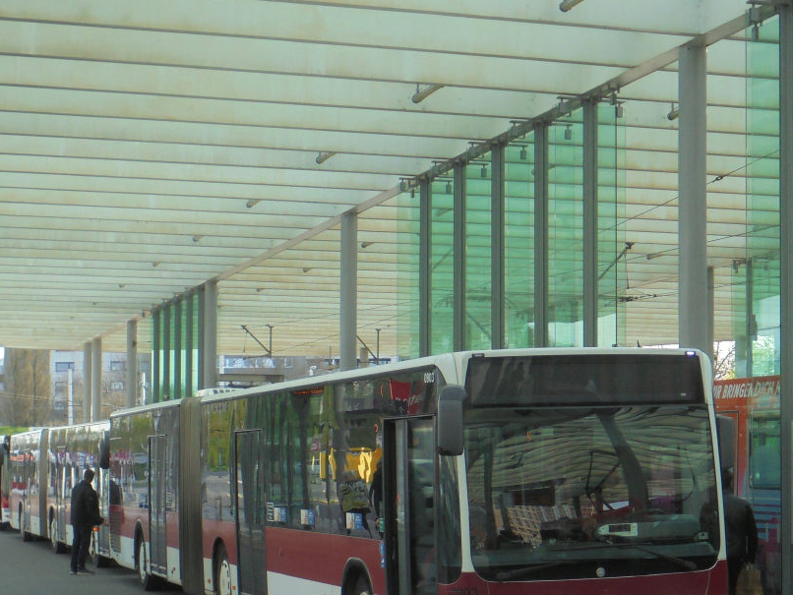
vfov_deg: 18.6
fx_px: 1810
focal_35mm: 79
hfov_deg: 24.7
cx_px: 440
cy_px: 388
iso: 100
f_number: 4.8
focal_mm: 8.9
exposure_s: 1/125
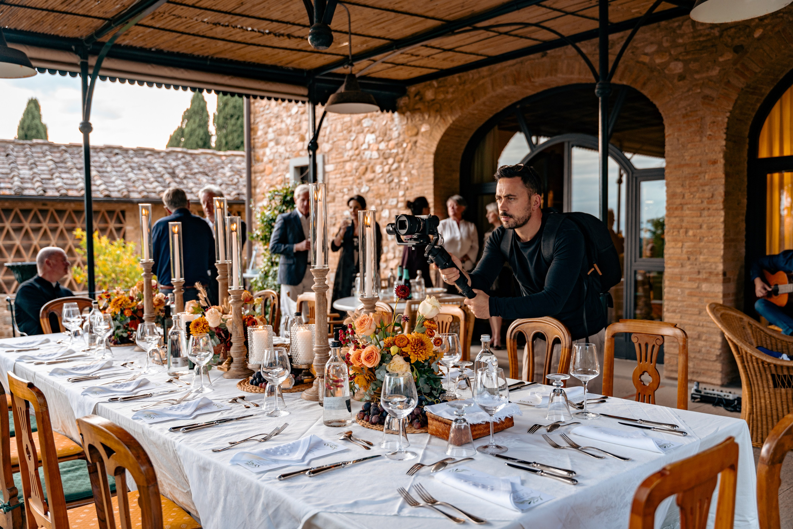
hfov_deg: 58.4
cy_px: 264
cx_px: 396
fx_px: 709
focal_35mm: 32
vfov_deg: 40.9
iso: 200
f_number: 2.8
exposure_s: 1/100
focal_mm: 32.2
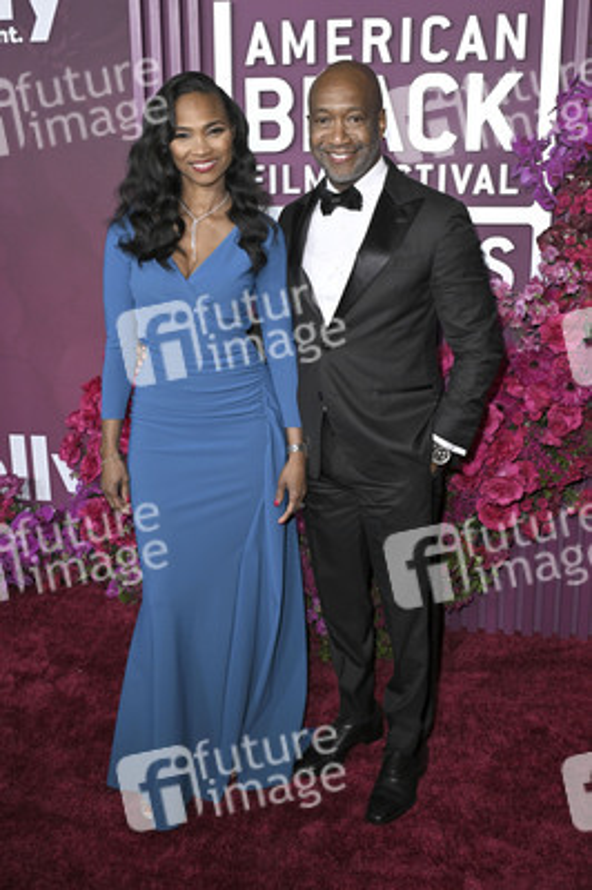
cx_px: 296
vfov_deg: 54.5
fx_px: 865
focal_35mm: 35
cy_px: 445
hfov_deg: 37.8
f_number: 5.6
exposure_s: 1/320
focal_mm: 35
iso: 2000
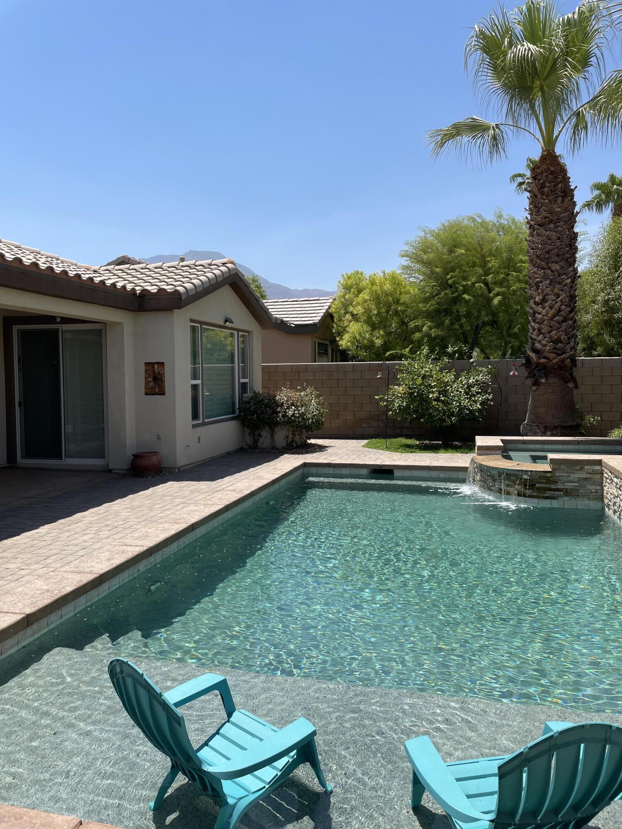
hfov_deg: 53.1
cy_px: 414
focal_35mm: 26
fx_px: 623
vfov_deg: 67.3
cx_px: 311
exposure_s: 1/3731
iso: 32
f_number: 1.6
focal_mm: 4.2
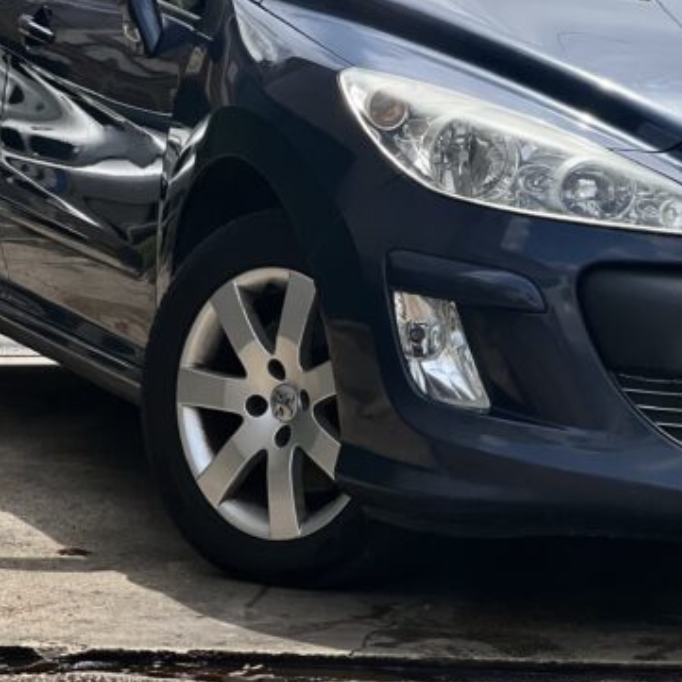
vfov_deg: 11.5
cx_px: 571
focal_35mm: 151
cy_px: 185
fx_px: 3366
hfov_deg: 11.5
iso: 32
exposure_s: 1/791
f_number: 2.8
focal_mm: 9
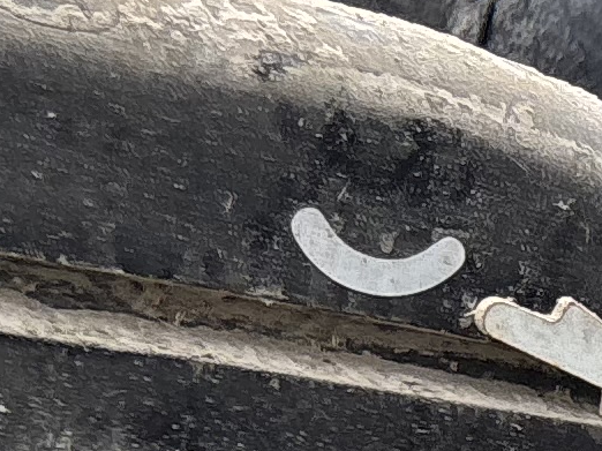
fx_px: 3494
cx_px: 1776
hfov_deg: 8.4
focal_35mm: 201
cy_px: 1506
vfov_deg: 6.5
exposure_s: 1/423
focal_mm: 5.96
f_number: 1.6
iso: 50
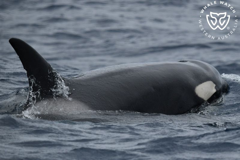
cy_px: 80
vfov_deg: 3.5
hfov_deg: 5.3
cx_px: 120
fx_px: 2599
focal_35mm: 390
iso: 1100
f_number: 6
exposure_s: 1/8000
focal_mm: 390
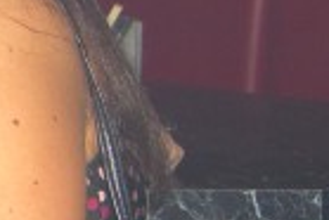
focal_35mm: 170
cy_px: -40
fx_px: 1555
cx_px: -284
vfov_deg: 8.0
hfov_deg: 11.2
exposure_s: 1/60
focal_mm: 7.9
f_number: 2.8
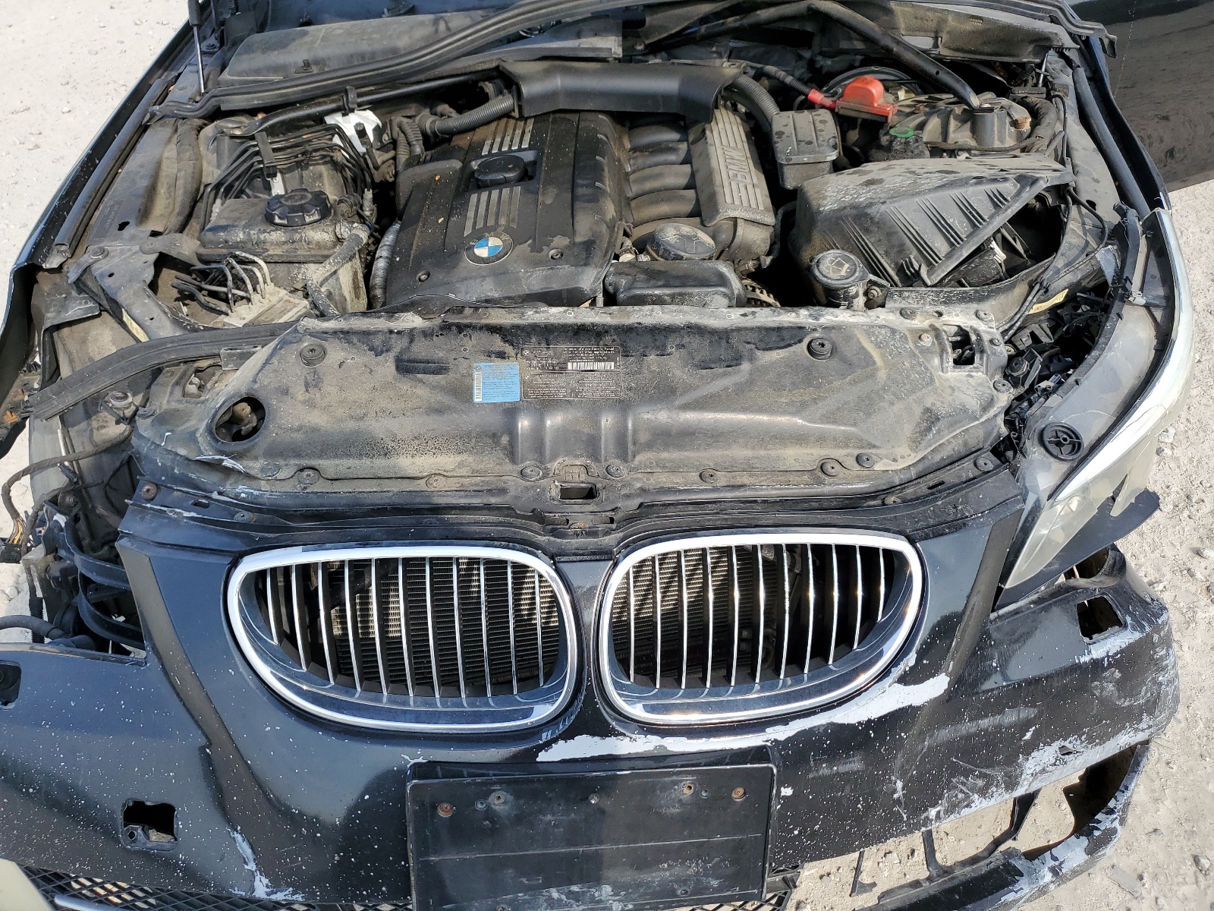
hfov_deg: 67.3
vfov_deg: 53.1
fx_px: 912
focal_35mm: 26
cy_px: 456
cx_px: 607
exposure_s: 1/1250
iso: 50
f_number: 1.5
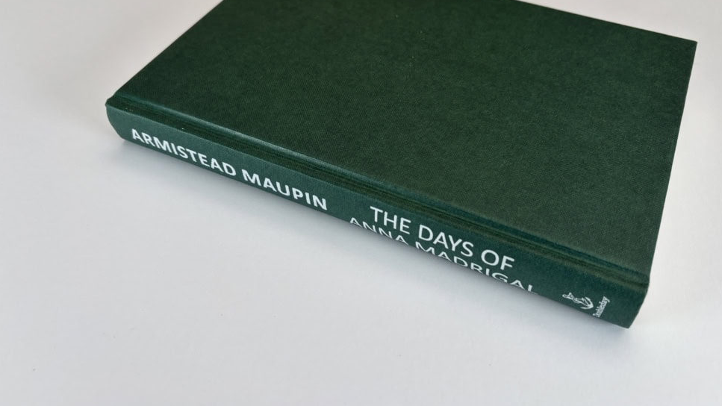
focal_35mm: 30
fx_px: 574
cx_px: 379
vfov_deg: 38.7
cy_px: 157
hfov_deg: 64.3
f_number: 1.6
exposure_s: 1/121
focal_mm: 6
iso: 40
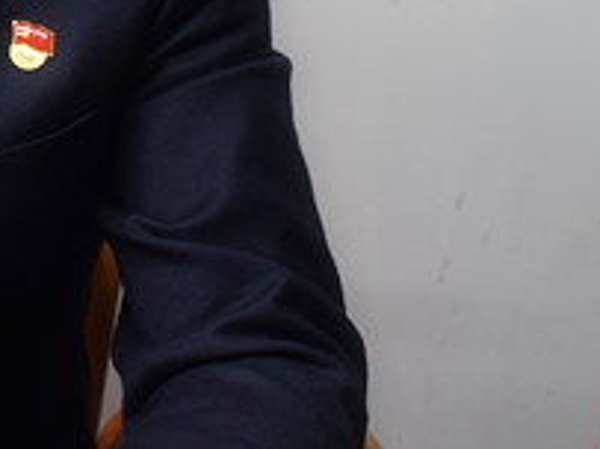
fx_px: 2268
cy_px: -61
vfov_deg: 11.1
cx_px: -233
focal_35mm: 131
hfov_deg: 14.3
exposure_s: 1/10
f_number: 5
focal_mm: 23
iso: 640
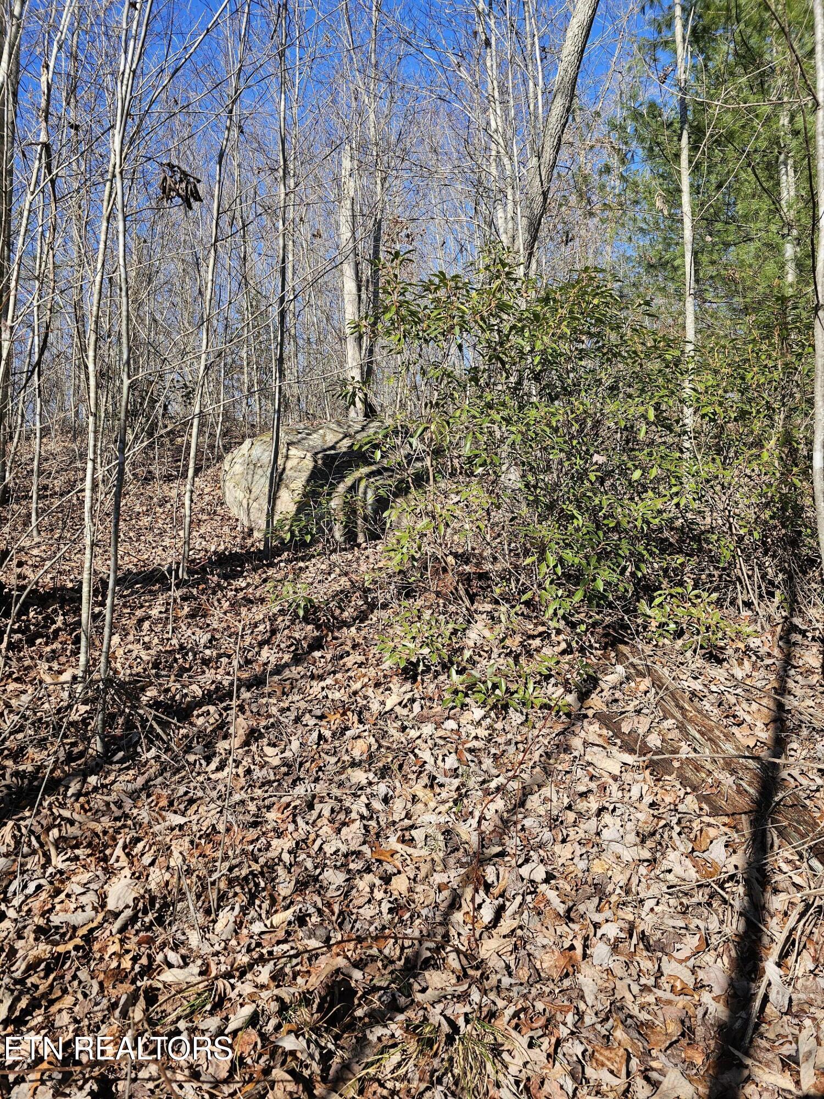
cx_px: 412
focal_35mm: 23
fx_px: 730
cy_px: 550
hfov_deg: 58.9
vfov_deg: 73.9
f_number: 1.7
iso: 10
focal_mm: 6.3
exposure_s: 1/299
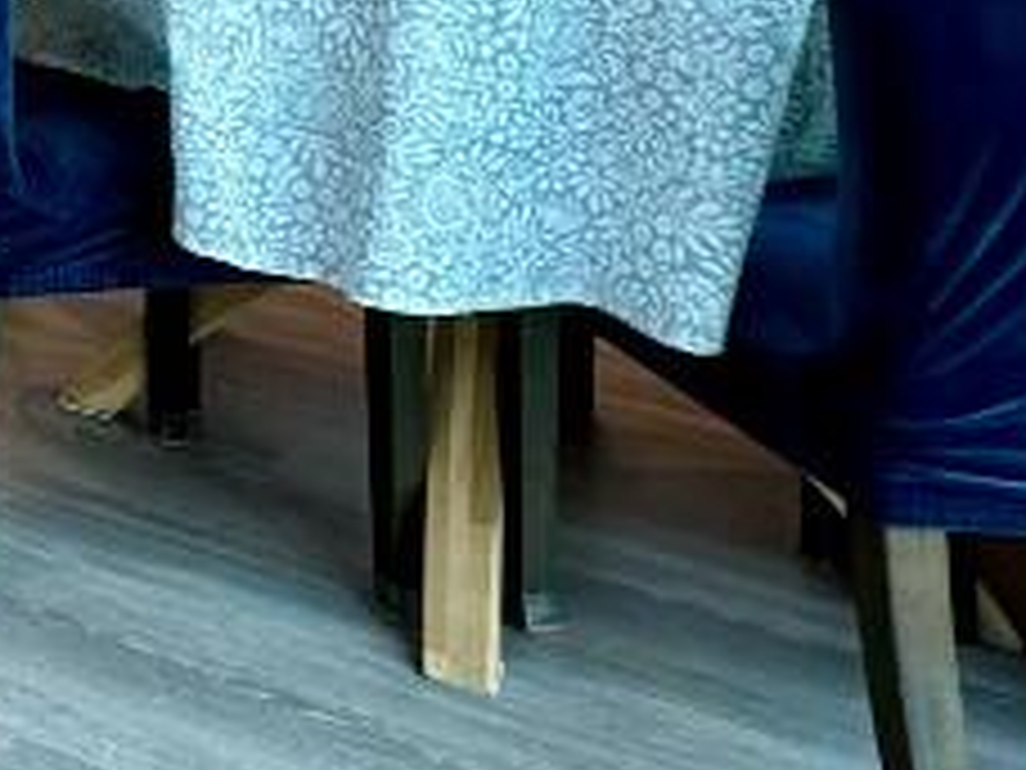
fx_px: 1867
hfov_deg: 22.1
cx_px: -711
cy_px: -383
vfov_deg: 20.1
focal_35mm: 63
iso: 200
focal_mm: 2.22
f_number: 2.2
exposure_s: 1/100
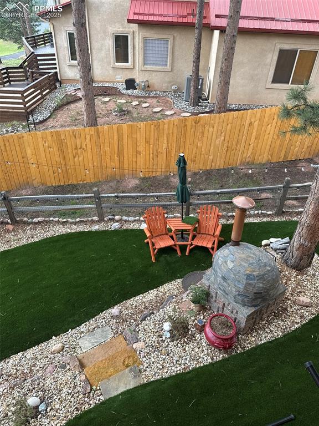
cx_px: 160
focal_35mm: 24
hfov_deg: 56.8
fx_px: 295
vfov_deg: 71.6
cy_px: 213
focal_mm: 6.76
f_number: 1.78
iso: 64
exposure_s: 1/142
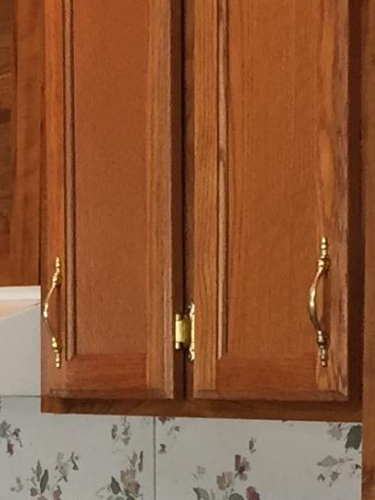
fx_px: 2442
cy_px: 465
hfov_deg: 8.7
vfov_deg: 11.6
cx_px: 30
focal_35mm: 169
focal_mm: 4.15
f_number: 2.2
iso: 64
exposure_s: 1/30
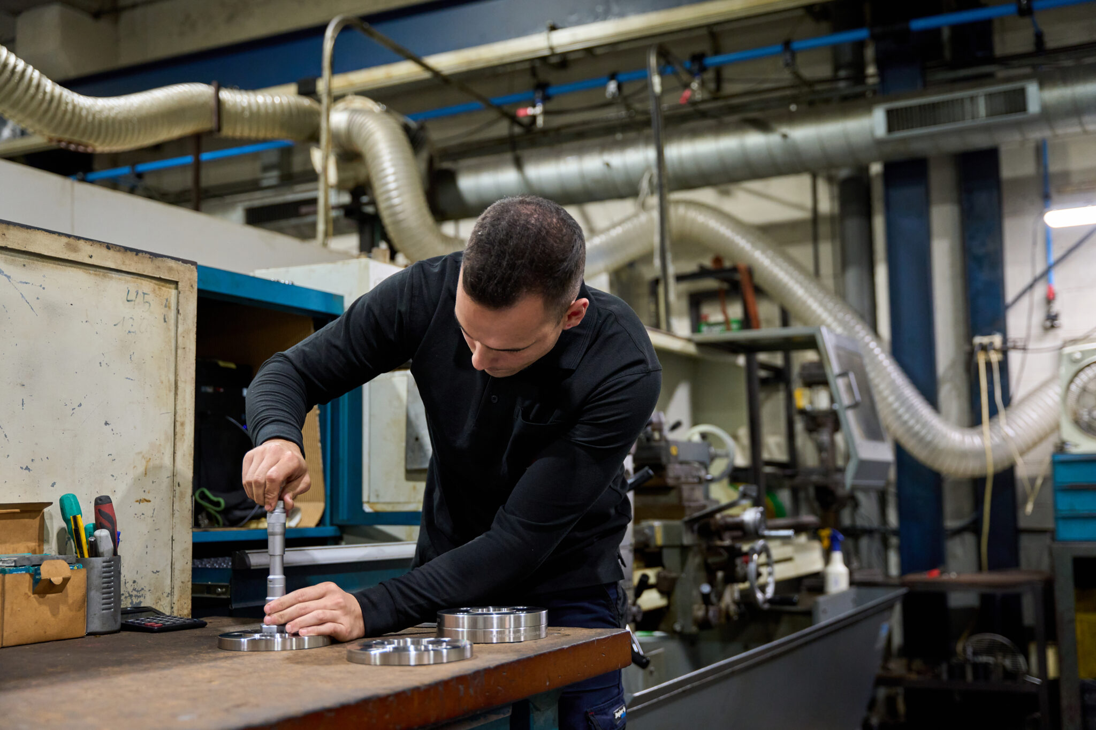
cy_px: 365
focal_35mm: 42
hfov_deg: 46.3
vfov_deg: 31.8
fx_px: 1282
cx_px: 548
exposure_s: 1/250
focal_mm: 42.1
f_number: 2.8
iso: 1250
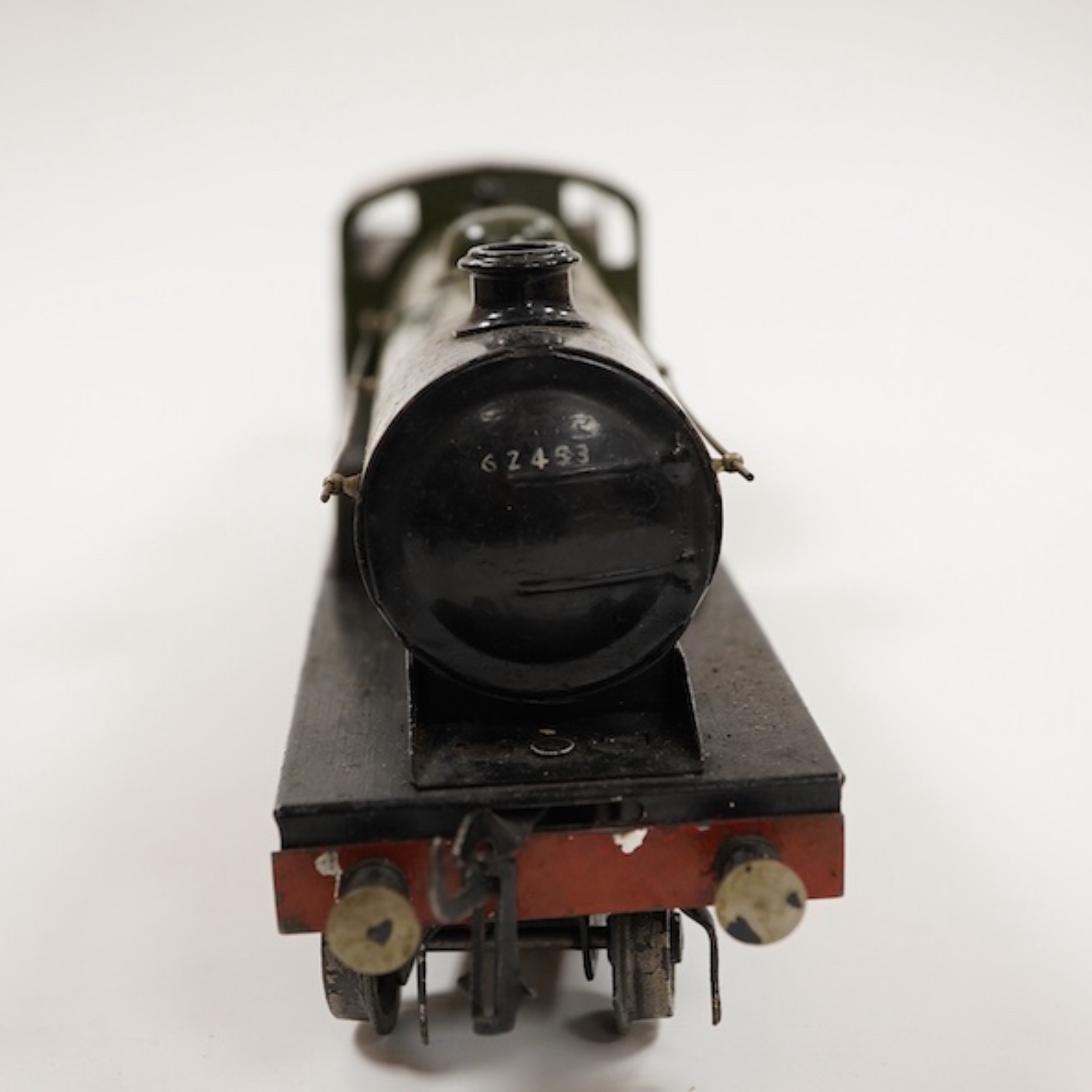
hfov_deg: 29.6
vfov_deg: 29.5
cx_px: 543
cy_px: 565
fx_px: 2070
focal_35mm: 58
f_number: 7.1
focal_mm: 30
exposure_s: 1/125
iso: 1250
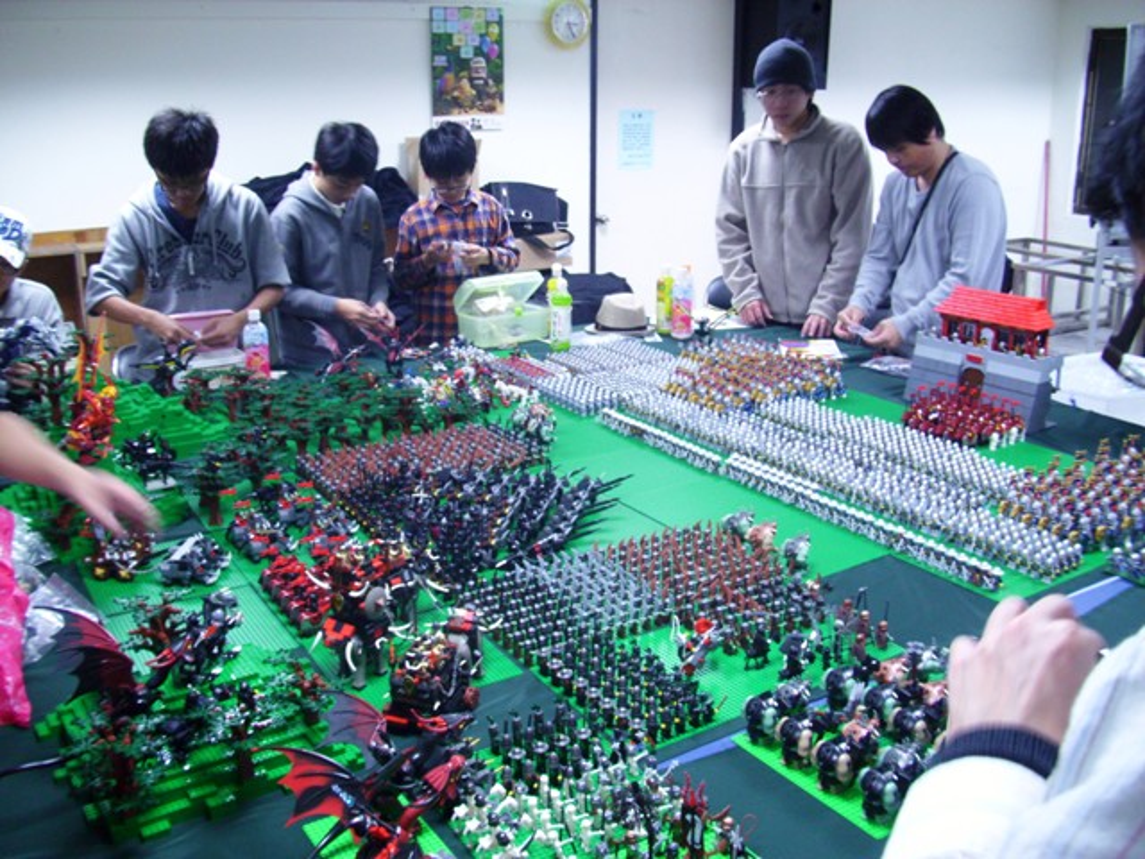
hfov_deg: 56.8
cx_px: 572
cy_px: 430
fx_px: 1058
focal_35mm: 32
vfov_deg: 44.2
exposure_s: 1/13
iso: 160
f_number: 2.9
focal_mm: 5.7
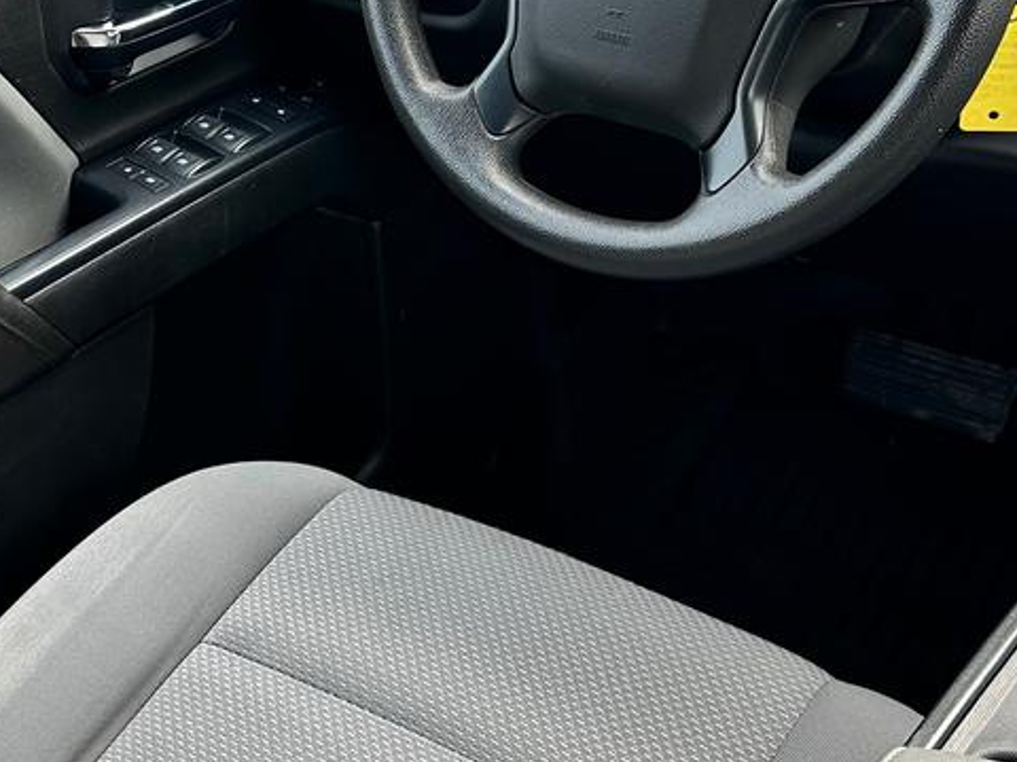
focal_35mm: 64
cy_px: 123
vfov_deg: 22.5
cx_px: 445
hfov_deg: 30.2
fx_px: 1880
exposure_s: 1/121
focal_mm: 6.86
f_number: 1.78
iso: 64
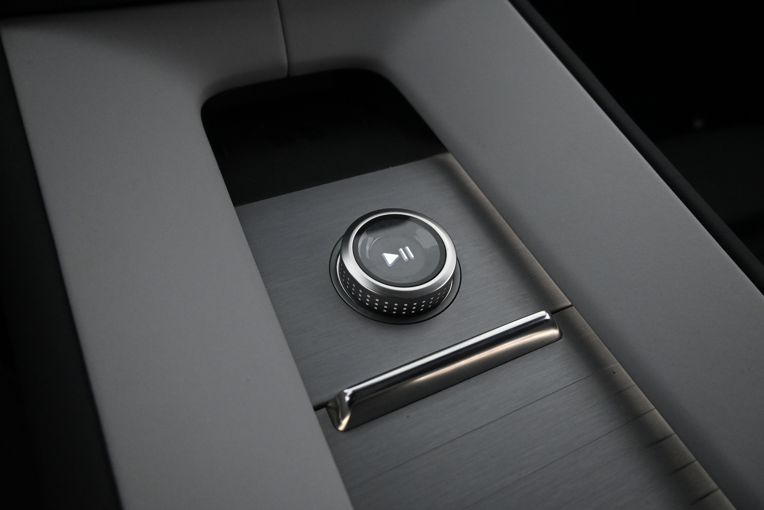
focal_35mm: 24
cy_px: 255
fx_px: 509
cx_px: 382
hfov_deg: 73.7
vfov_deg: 53.1
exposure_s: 1/60
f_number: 4
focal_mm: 16
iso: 2500
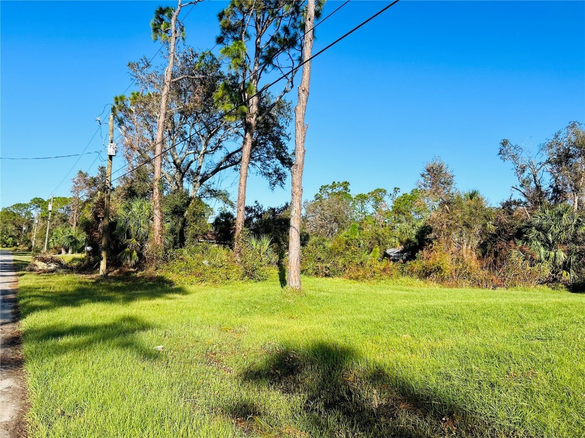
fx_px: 439
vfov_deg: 53.1
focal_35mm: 26
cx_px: 292
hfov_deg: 67.3
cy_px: 219
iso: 50
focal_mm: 5.7
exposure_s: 1/3356
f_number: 1.5
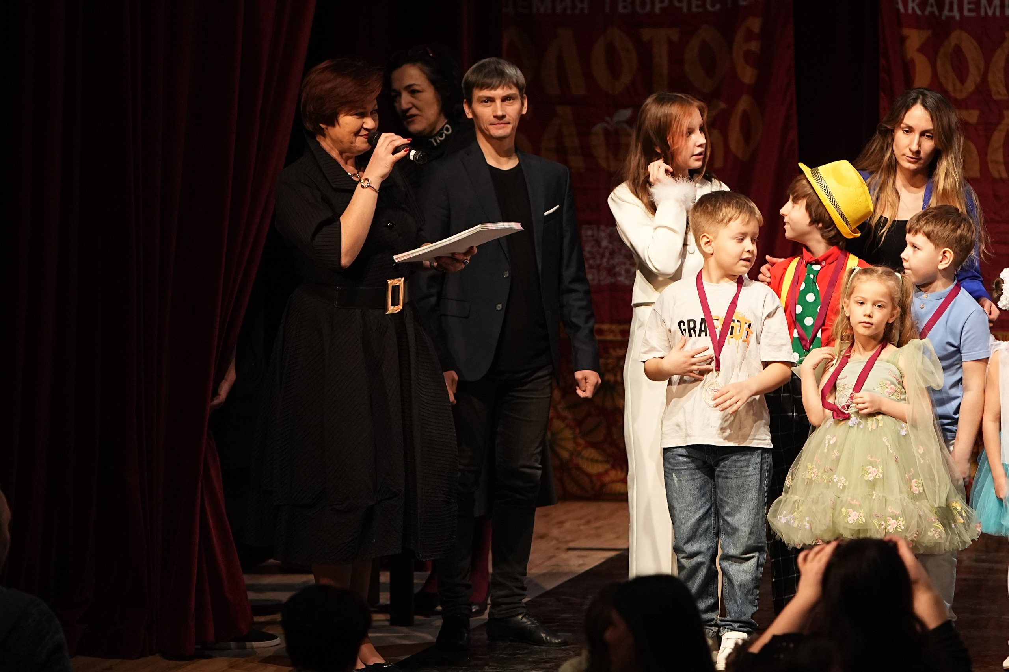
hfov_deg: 8.6
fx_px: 6727
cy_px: 336
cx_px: 504
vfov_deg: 5.7
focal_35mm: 240
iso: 2500
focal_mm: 160
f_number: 2.8
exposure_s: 1/400
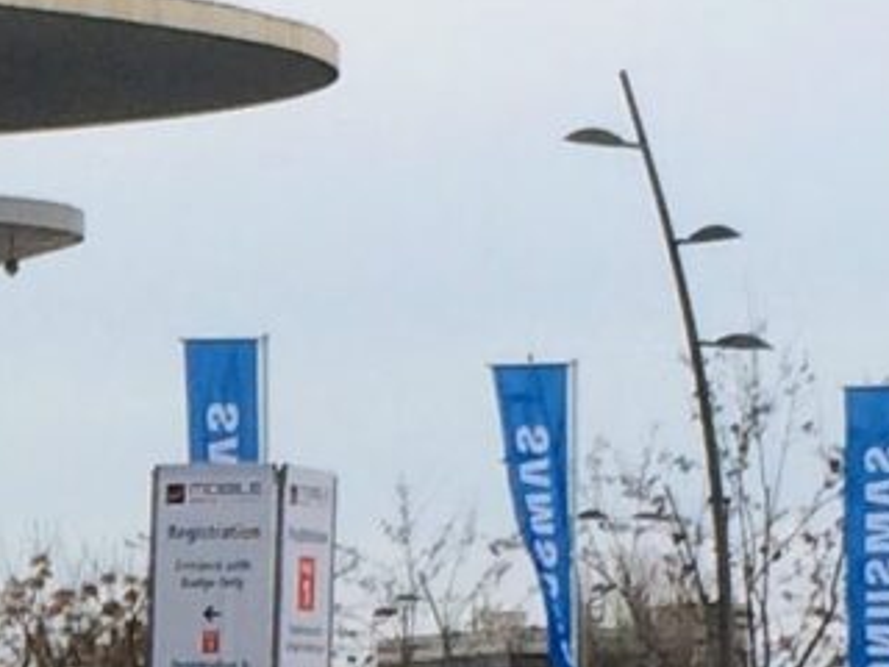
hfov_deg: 8.0
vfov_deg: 6.1
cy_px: 1181
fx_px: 6164
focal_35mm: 240
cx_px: -675
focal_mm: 4.12
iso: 32
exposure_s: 1/662
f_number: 2.2
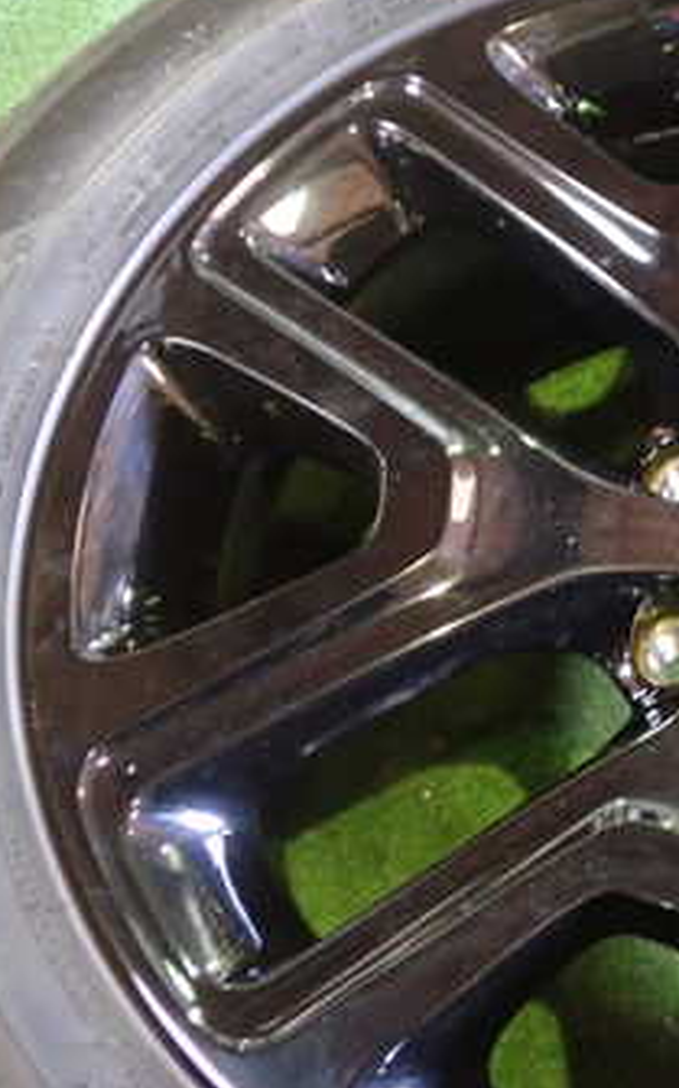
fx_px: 1690
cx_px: 880
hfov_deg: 20.7
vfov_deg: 35.6
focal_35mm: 57
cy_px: 630
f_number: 2.3
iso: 800
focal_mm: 5.4
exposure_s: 1/13
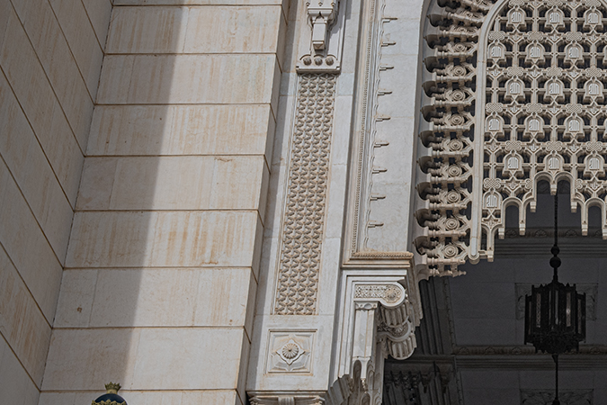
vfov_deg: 13.6
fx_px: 1686
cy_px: 85
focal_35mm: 100
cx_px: 541
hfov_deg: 20.0
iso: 100
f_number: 7.1
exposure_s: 1/200
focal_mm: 45
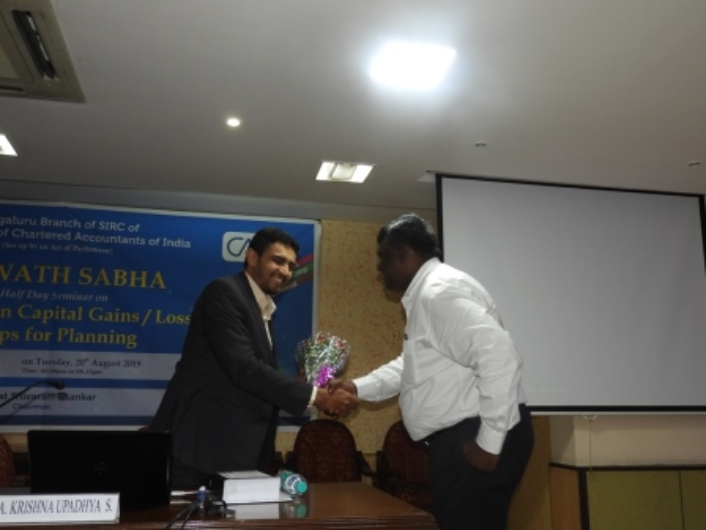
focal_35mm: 33
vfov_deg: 42.9
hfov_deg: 55.4
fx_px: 673
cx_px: 353
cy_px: 265
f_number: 3.6
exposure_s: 1/30
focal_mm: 5.9
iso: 200
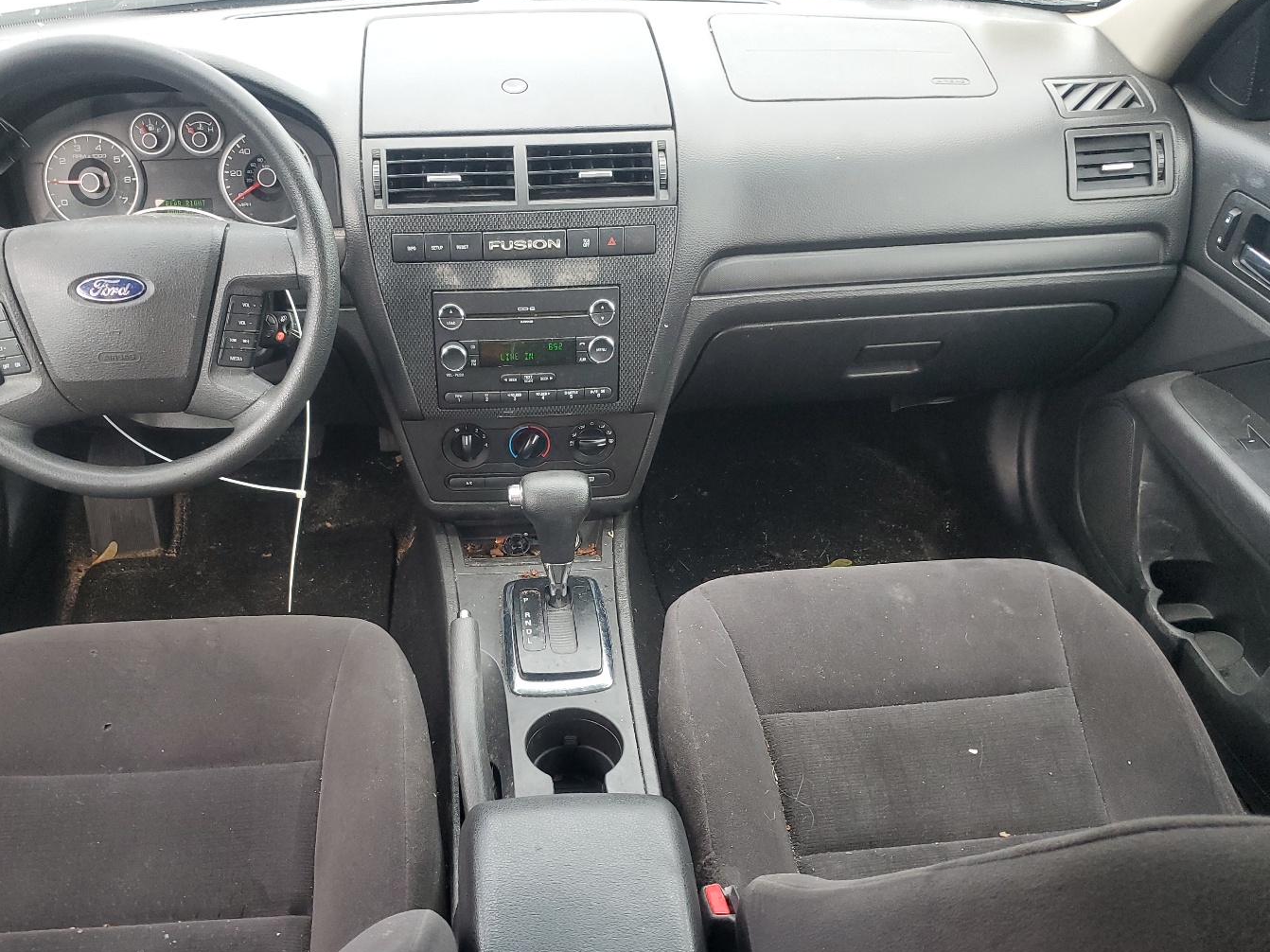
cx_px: 528
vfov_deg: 45.3
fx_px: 1137
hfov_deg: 58.0
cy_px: 540
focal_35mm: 31
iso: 90
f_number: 1.5
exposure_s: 1/120
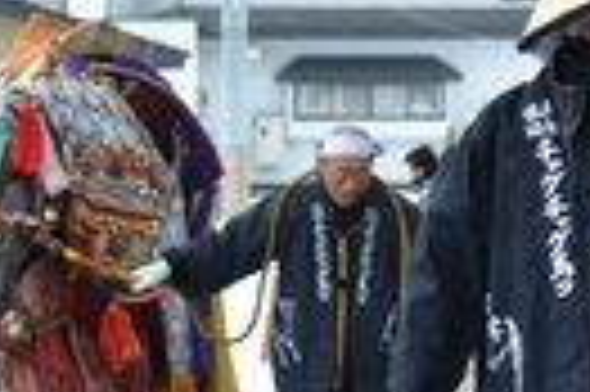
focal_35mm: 320
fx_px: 5238
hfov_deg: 6.3
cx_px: 964
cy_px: 273
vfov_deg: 4.3
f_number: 5.6
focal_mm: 56
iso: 200
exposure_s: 1/160
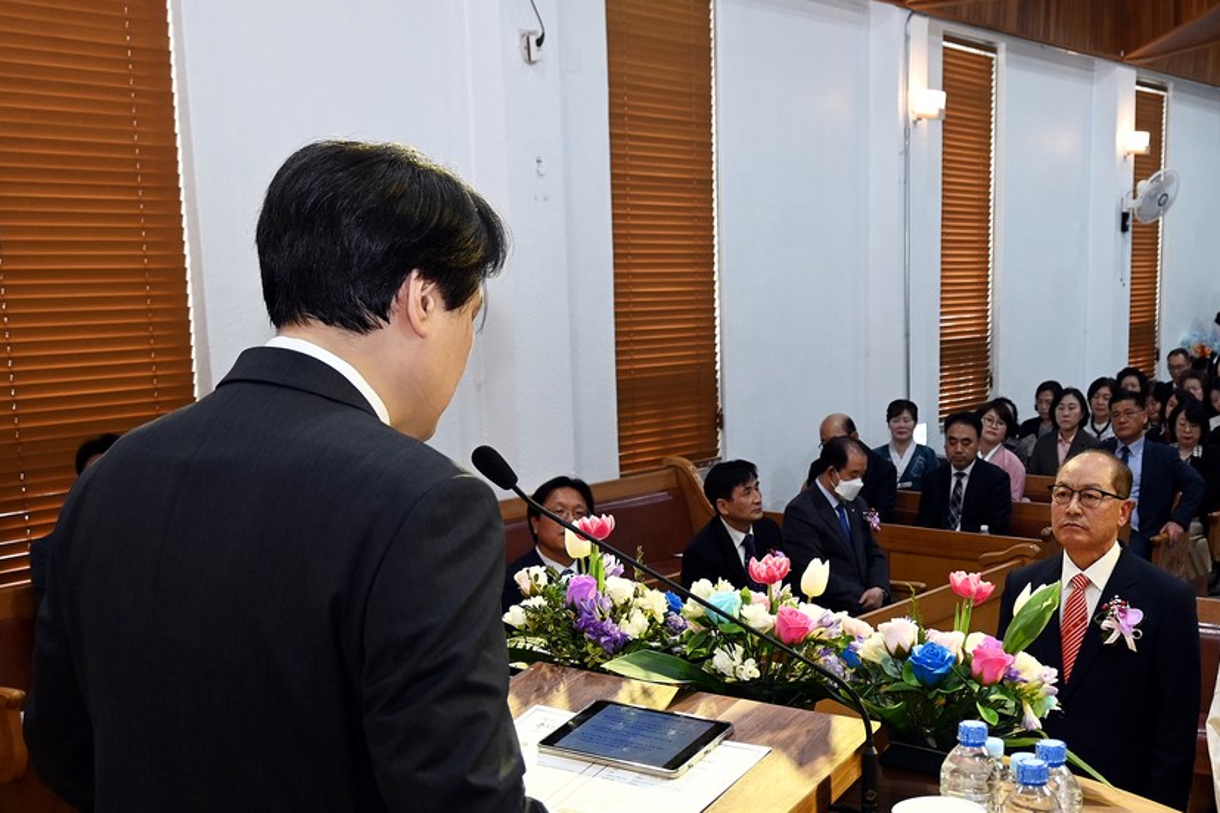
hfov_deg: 39.6
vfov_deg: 27.4
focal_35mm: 49
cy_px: 570
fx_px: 1652
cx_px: 882
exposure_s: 1/60
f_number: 4
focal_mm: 21
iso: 360
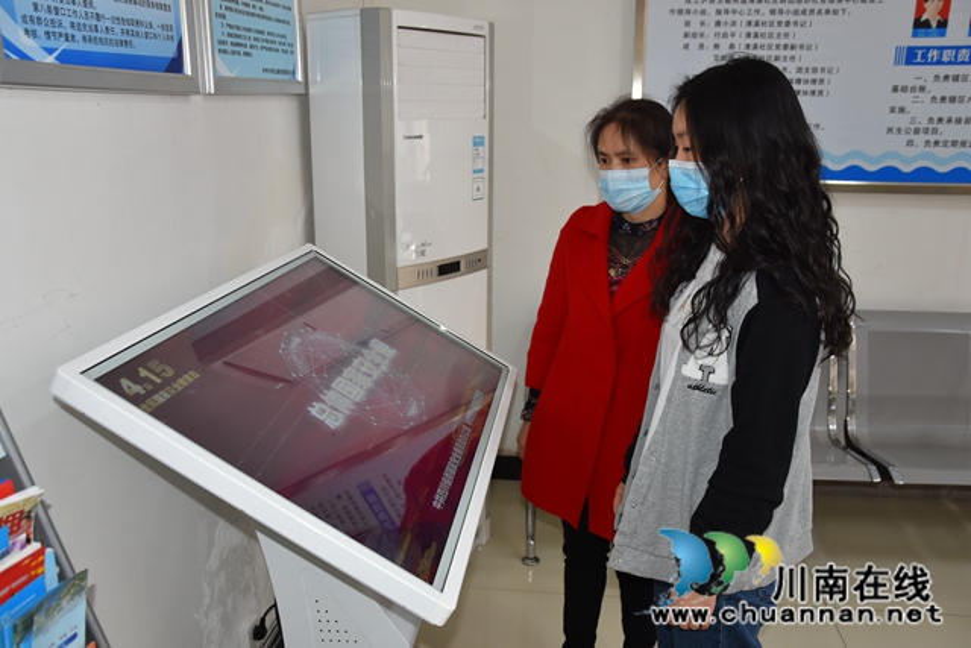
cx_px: 486
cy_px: 324
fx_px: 850
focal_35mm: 32
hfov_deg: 59.5
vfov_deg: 41.7
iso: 400
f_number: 4
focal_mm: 21
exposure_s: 1/60
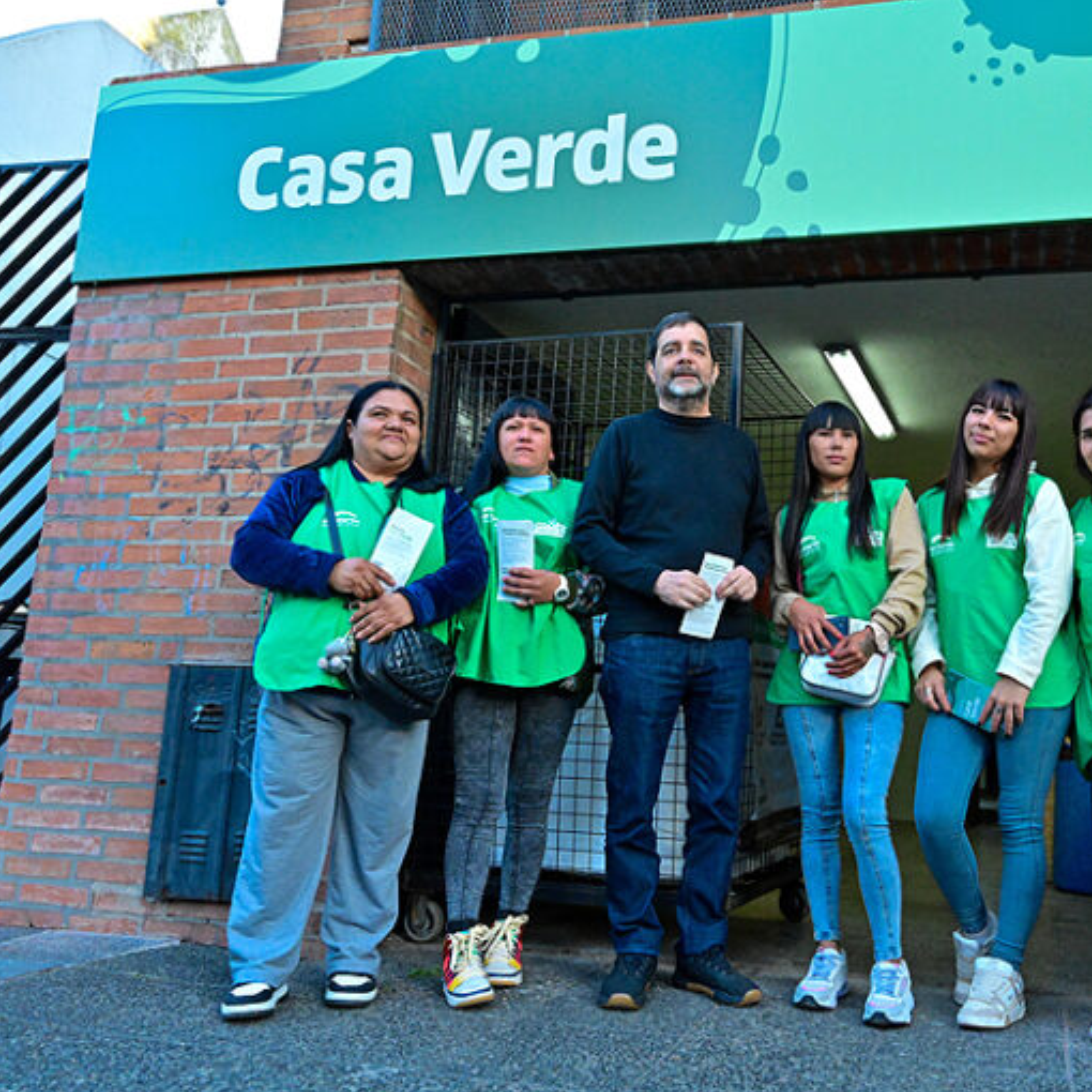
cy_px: 546
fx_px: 1165
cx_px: 762
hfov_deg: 49.0
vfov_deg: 50.2
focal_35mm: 33
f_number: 10
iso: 4000
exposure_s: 1/250
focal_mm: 25.5
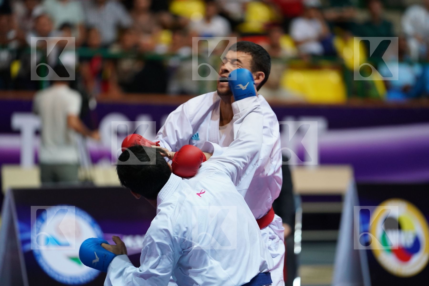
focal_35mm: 200
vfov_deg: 6.9
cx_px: 214
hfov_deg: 10.3
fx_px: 2383
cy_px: 143
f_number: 2.8
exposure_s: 1/500
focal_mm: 200
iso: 2000
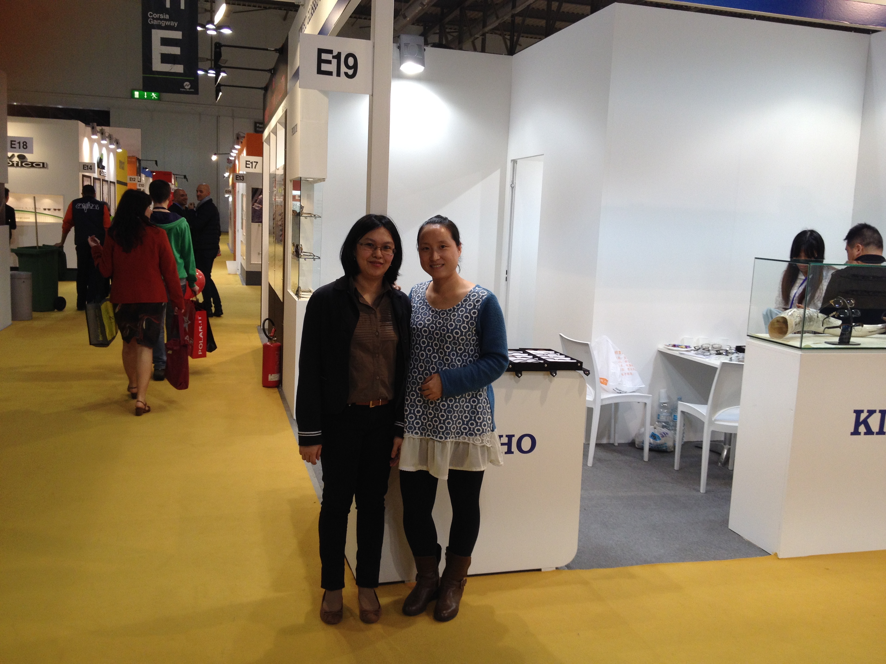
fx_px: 896
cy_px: 332
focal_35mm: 35
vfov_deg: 40.7
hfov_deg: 52.6
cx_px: 443
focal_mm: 4.28
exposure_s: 1/120
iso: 80
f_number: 2.4
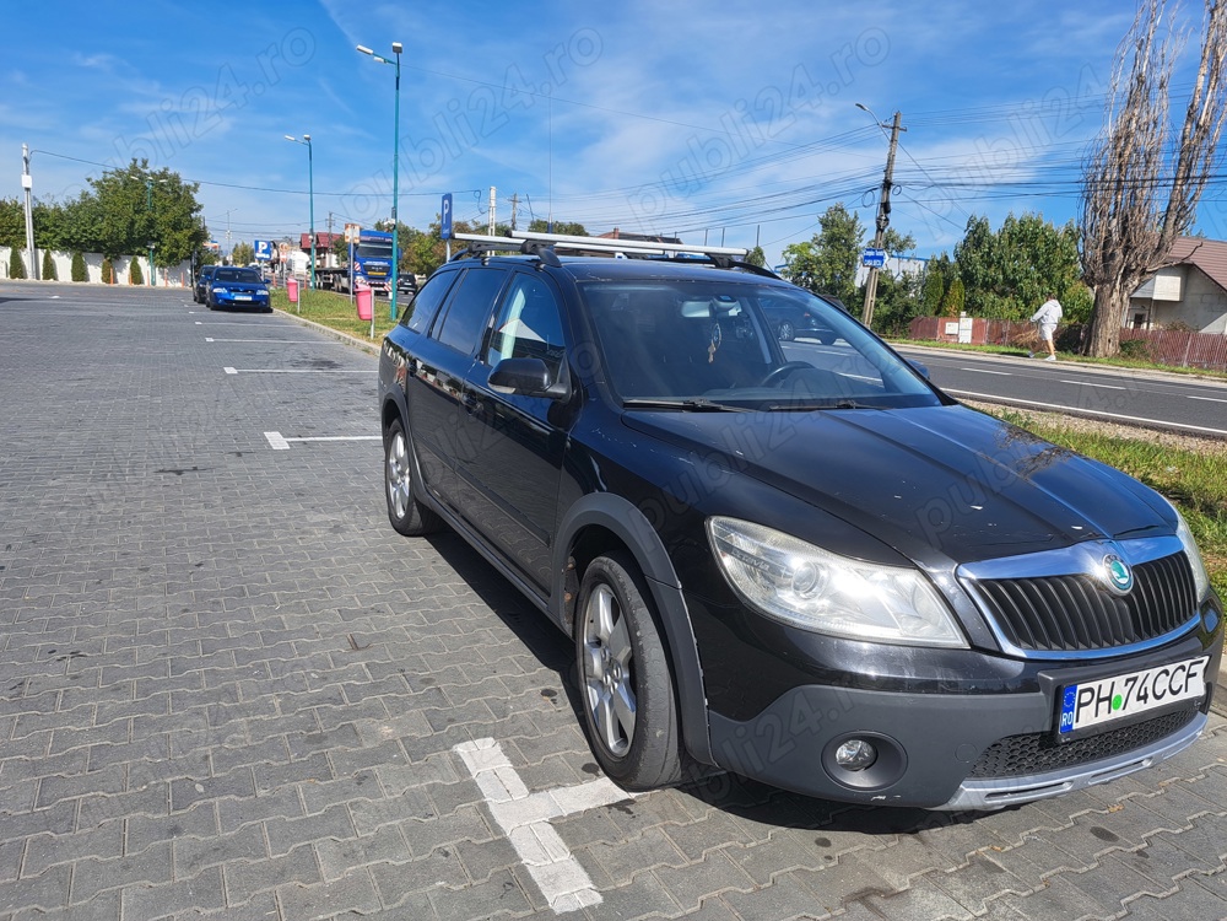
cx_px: 614
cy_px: 460
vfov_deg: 56.8
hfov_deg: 71.6
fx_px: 851
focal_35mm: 24
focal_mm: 5.23
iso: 50
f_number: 1.8
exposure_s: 1/913
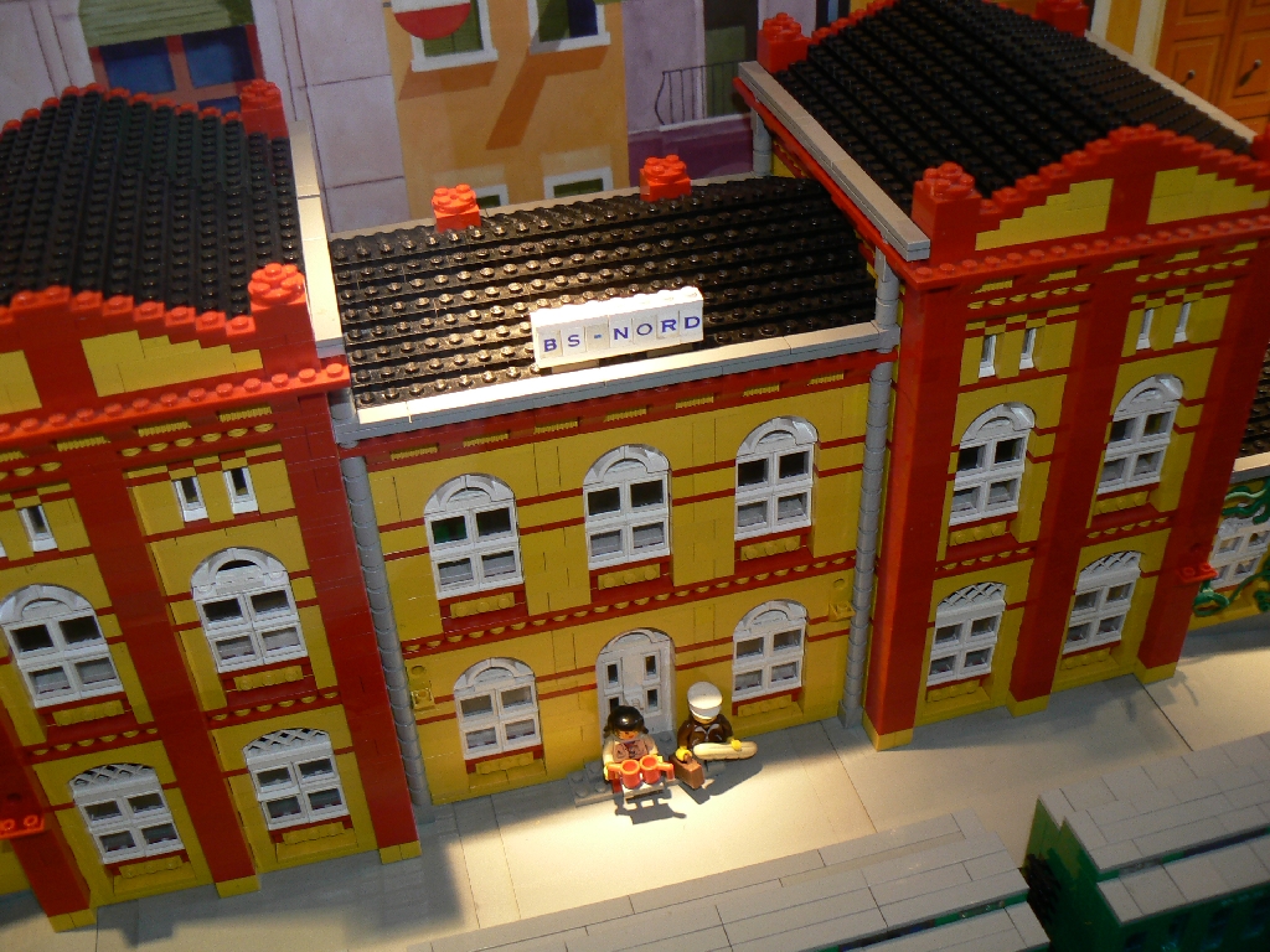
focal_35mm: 36
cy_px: 476
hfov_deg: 51.4
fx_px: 1321
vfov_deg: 39.7
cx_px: 635
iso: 100
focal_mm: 6
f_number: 2.8
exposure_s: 1/30
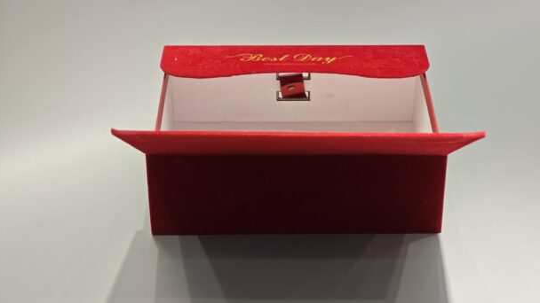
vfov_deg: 14.1
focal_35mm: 86
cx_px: 278
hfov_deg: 24.7
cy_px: 156
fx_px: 1231
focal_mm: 10.1
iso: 200
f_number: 2
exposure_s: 1/100
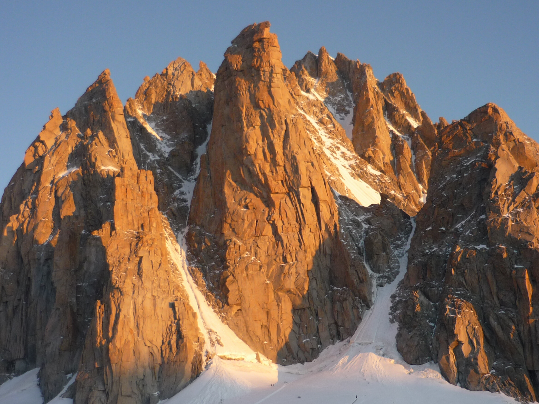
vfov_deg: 35.1
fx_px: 638
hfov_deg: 45.8
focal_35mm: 41
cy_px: 202
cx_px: 270
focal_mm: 6.8
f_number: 3
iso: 100
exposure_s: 1/125
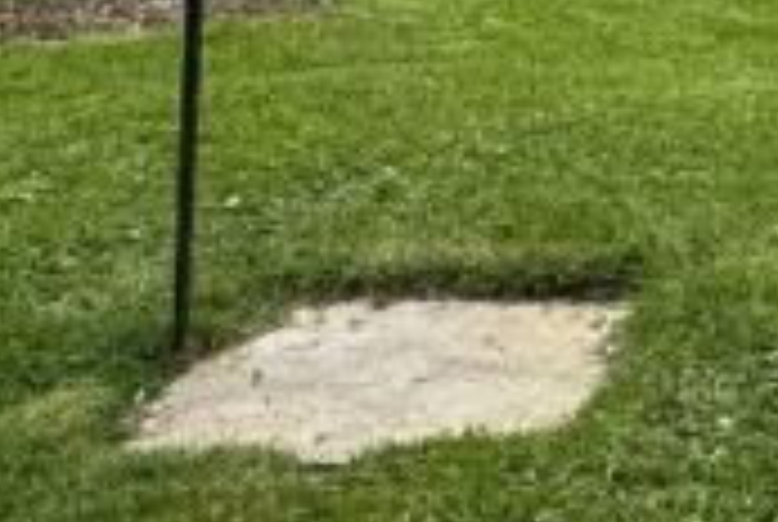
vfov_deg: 13.8
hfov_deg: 21.4
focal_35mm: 86
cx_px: 1003
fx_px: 1862
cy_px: -482
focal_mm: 2.22
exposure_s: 1/1600
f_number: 2.2
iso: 50
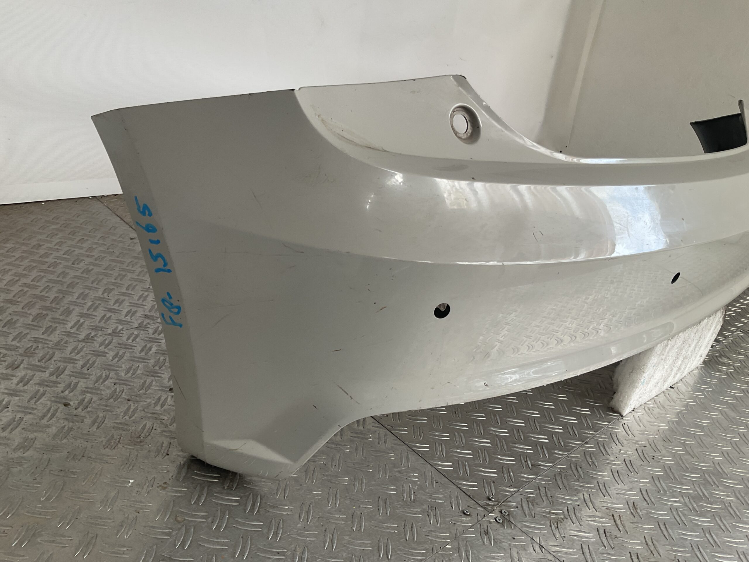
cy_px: 281
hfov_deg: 61.7
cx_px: 374
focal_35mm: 29
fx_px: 627
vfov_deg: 48.2
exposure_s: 1/120
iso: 32
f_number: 1.8
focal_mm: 3
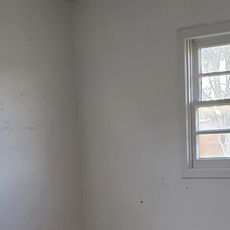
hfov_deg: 21.0
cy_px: 261
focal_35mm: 82
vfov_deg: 20.1
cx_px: 163
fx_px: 616
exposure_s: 1/120
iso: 200
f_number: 1.7
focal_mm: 6.3
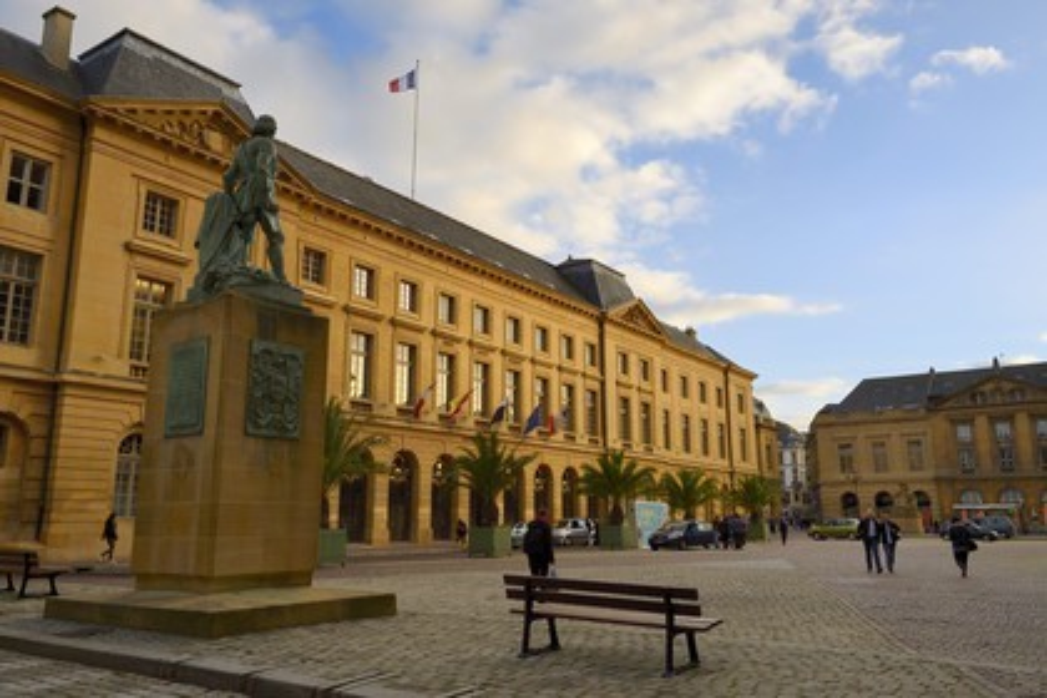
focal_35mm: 29
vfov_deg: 45.0
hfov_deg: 63.7
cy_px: 349
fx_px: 843
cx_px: 524
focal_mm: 29
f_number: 9
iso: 400
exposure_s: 1/200
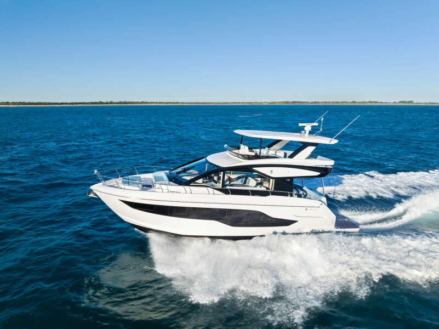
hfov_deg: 71.6
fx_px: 304
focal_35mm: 24
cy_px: 164
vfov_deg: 56.8
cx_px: 220
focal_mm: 12.29
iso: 200
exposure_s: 1/200
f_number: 4.5
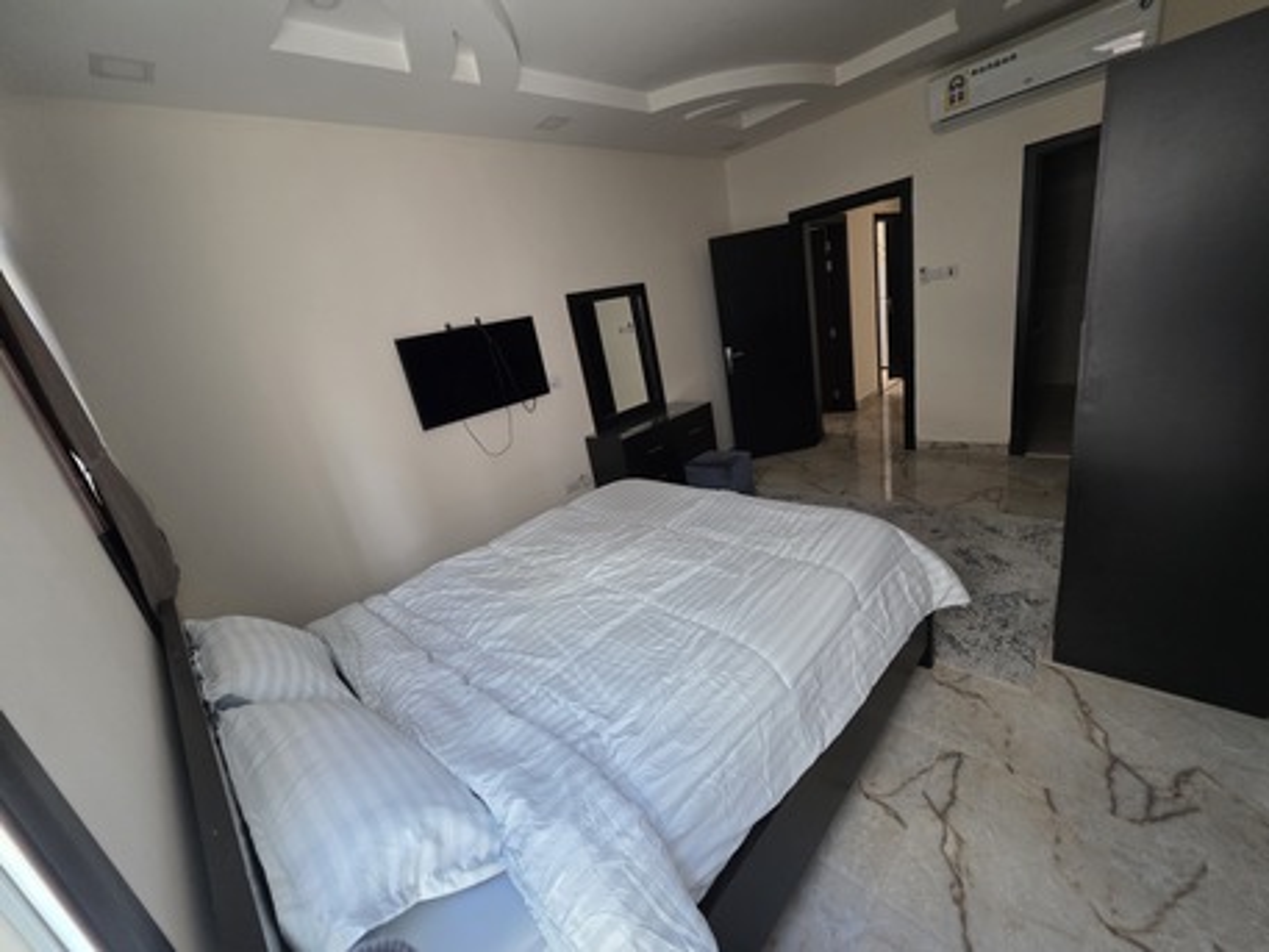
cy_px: 476
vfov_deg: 89.9
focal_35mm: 13
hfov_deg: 106.2
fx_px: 477
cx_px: 634
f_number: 1.9
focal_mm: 2.2
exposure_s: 1/50
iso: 320
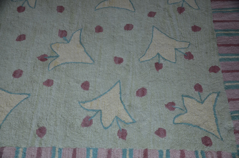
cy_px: 79
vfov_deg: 34.1
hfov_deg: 49.6
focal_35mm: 39
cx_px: 120
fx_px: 258
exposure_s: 1/60
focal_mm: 26
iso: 400
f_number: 4
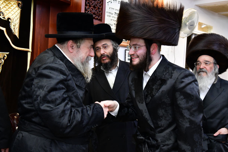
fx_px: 317
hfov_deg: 39.6
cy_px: 76
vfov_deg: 27.0
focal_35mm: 50
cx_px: 115
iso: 3200
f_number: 5.6
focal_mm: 44
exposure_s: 1/100
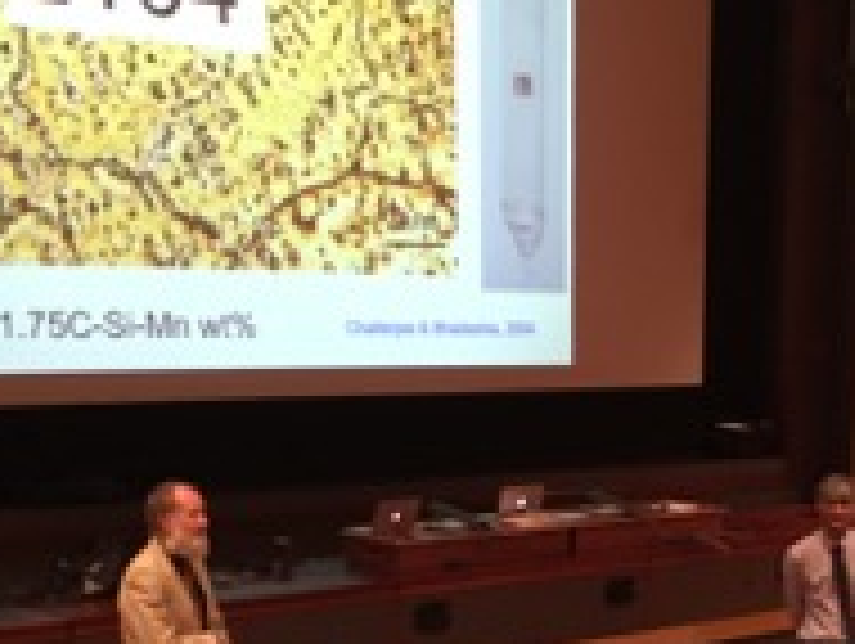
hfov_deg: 28.4
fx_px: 1657
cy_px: 644
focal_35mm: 67
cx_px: 670
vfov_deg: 21.2
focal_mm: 4.15
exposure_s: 1/17
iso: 250
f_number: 2.2
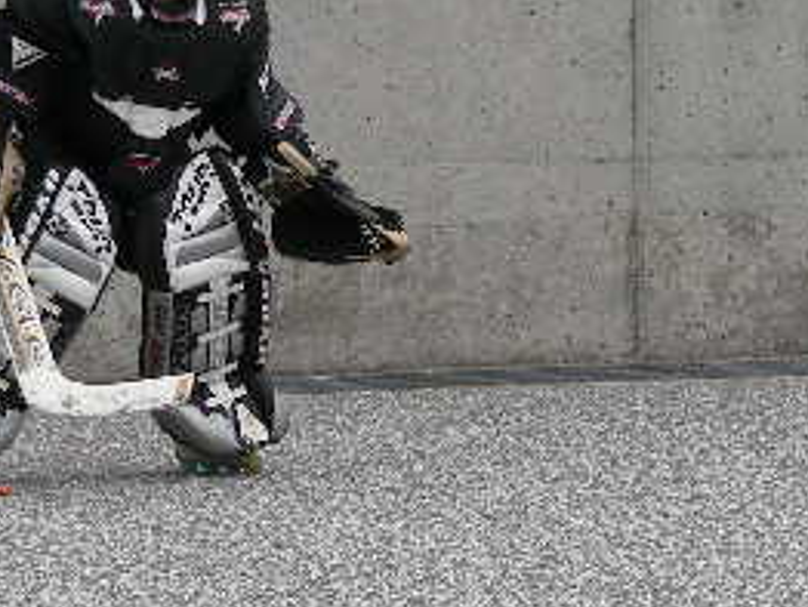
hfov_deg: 4.7
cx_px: 210
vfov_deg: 3.5
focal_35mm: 420
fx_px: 9813
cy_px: 462
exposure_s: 1/253
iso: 50
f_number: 4
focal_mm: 28.7
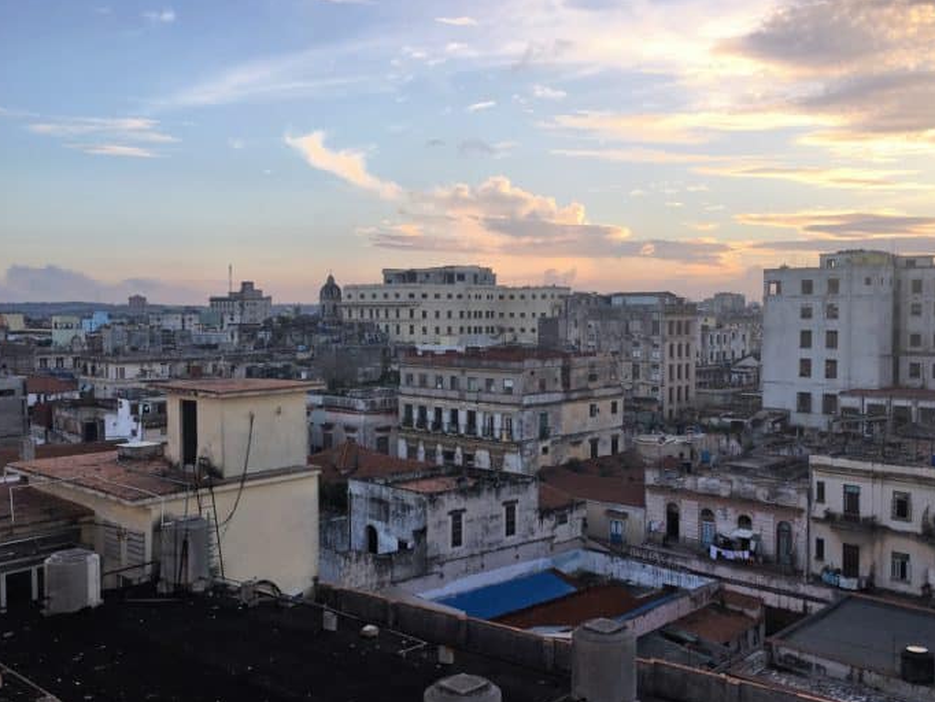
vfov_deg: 41.8
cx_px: 533
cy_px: 362
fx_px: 919
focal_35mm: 34
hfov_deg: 53.8
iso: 25
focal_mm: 4.15
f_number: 2.2
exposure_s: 1/455
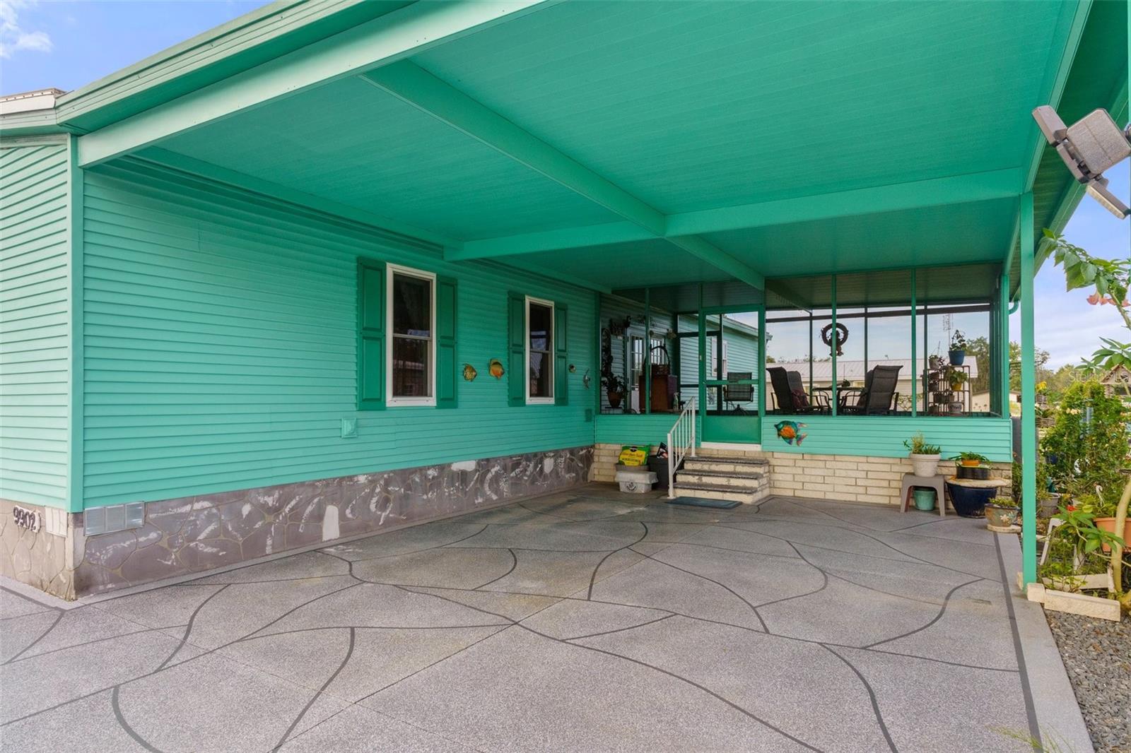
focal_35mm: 20
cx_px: 566
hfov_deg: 85.4
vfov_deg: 63.2
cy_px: 376
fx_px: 612
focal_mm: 13
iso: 640
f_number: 8
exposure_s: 1/80
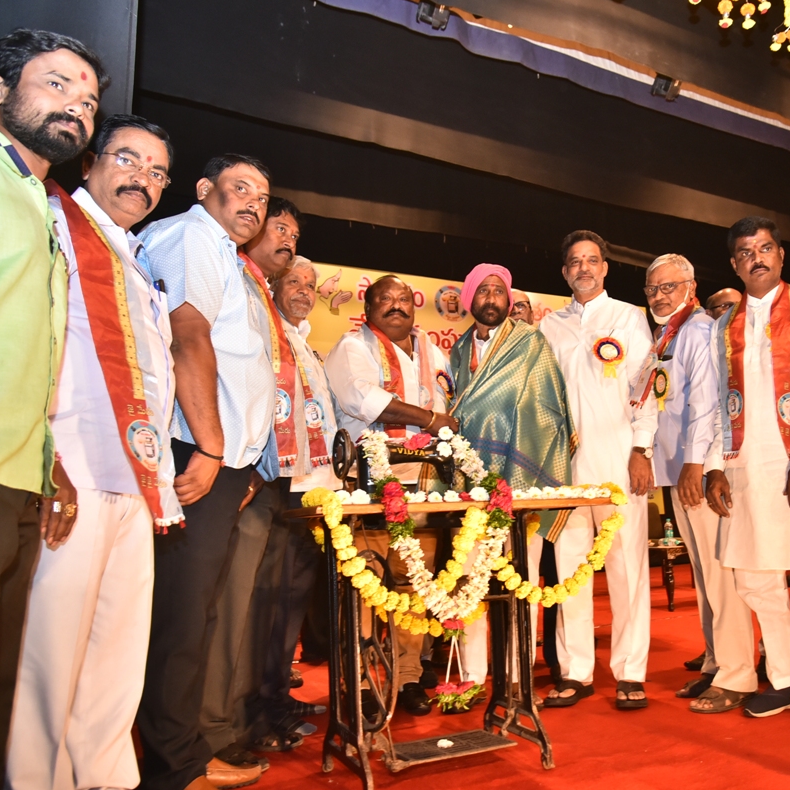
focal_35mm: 31
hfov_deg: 51.8
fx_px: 800
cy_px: 398
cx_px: 510
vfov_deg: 52.5
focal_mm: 24
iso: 1600
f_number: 4
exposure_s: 1/125
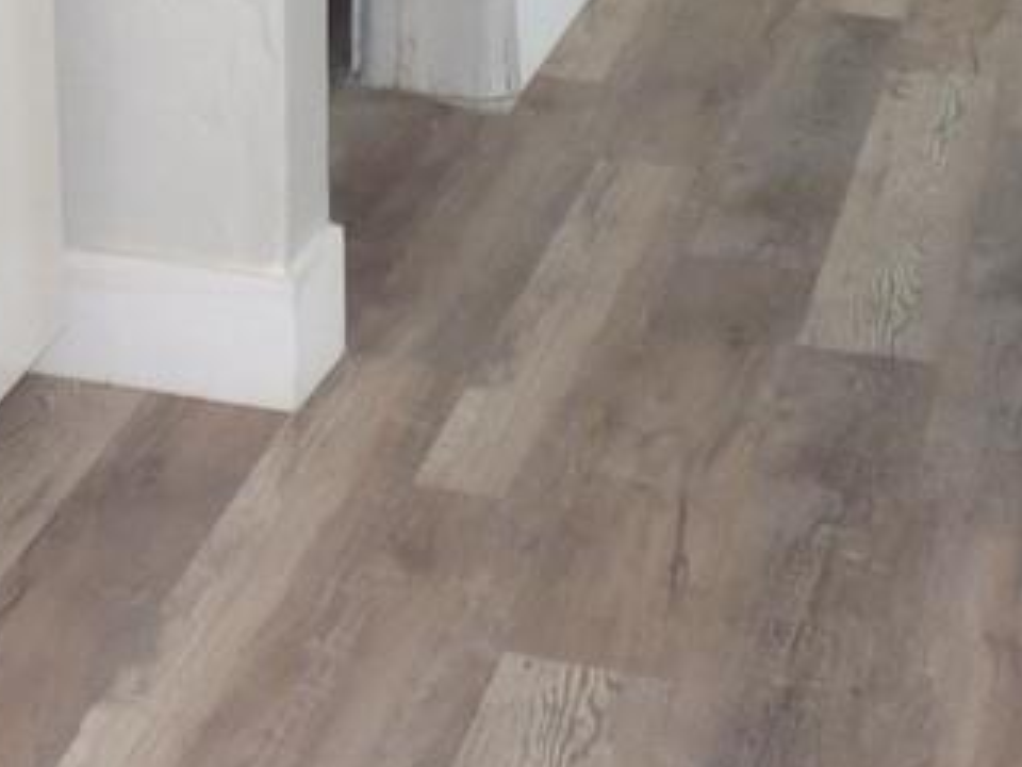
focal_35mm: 100
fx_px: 2952
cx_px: 105
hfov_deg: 19.3
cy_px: -447
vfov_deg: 13.7
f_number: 2.8
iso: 100
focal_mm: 3.58
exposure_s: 1/60
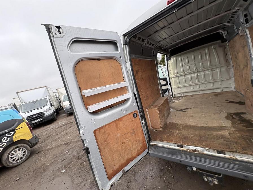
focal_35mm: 14
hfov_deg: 102.1
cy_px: 95
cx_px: 126
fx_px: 102
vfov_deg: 85.7
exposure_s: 1/194
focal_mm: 2.22
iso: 64
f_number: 2.2
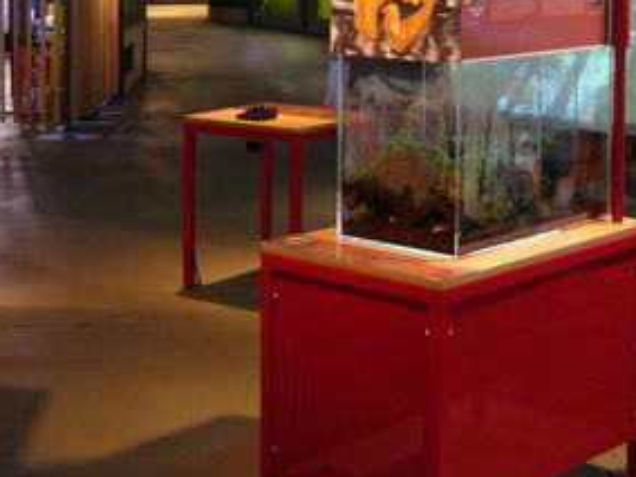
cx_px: 211
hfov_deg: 24.6
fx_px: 1451
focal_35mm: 79
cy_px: -38
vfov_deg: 18.0
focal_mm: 5.8
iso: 200
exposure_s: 1/8
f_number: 2.8
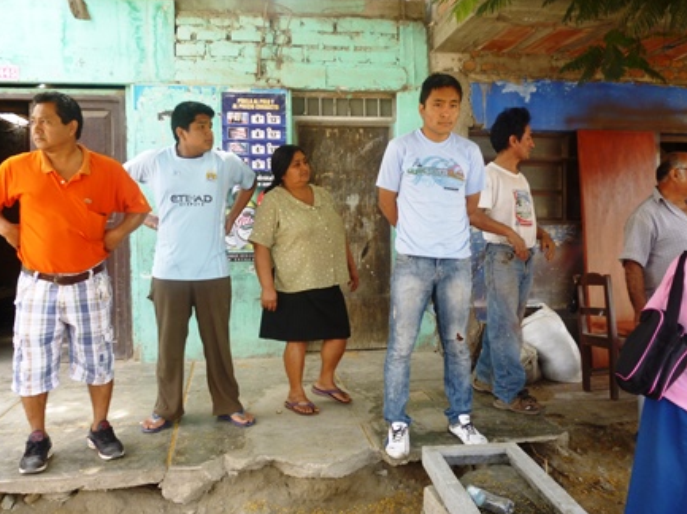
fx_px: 575
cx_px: 333
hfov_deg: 61.7
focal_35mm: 29
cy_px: 263
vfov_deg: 48.2
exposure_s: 1/80
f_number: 3.1
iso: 100
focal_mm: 5
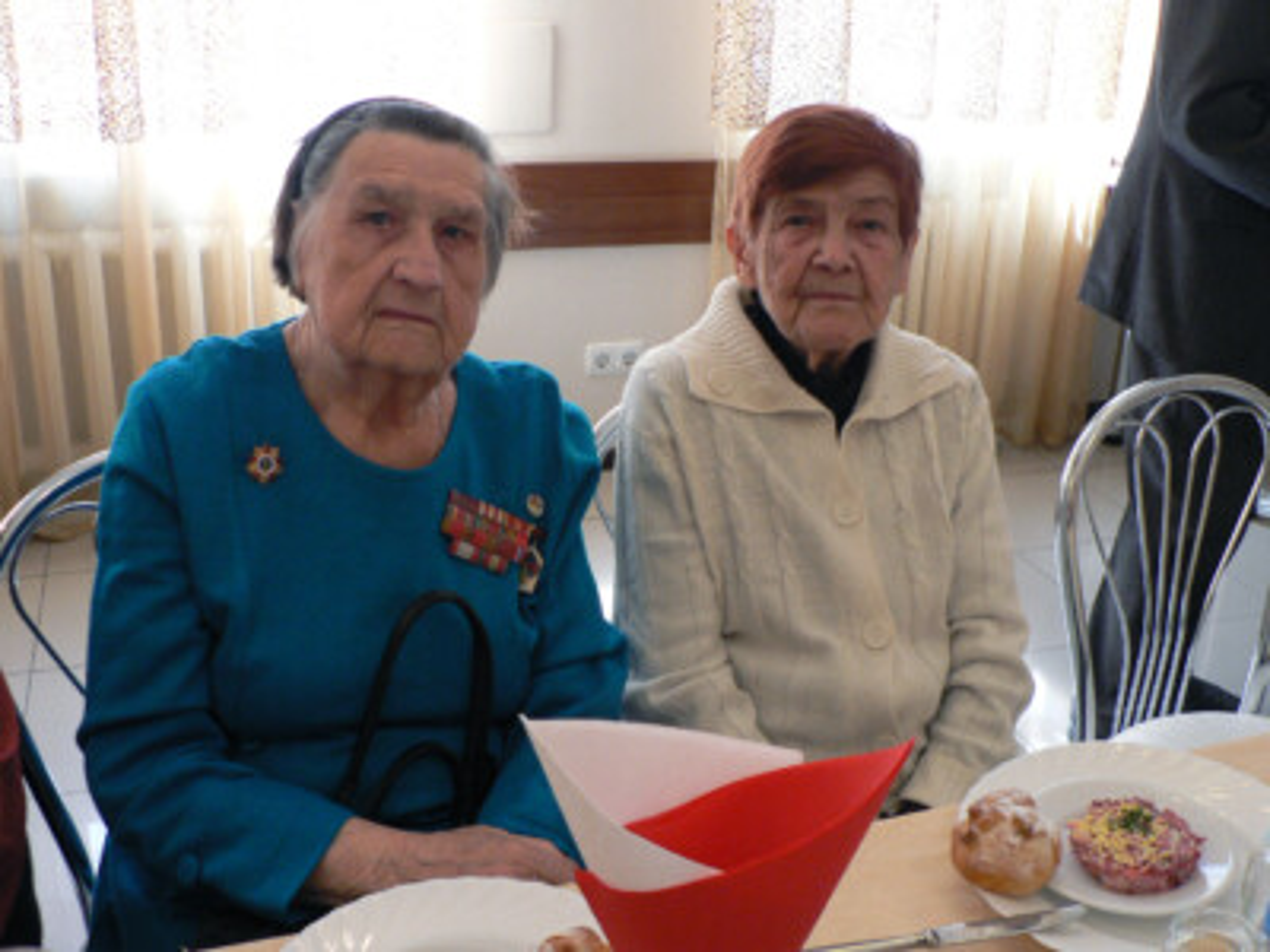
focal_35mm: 36
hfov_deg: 51.4
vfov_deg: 39.7
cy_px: 476
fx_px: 1321
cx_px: 635
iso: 200
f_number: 2.8
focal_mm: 6
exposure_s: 1/40
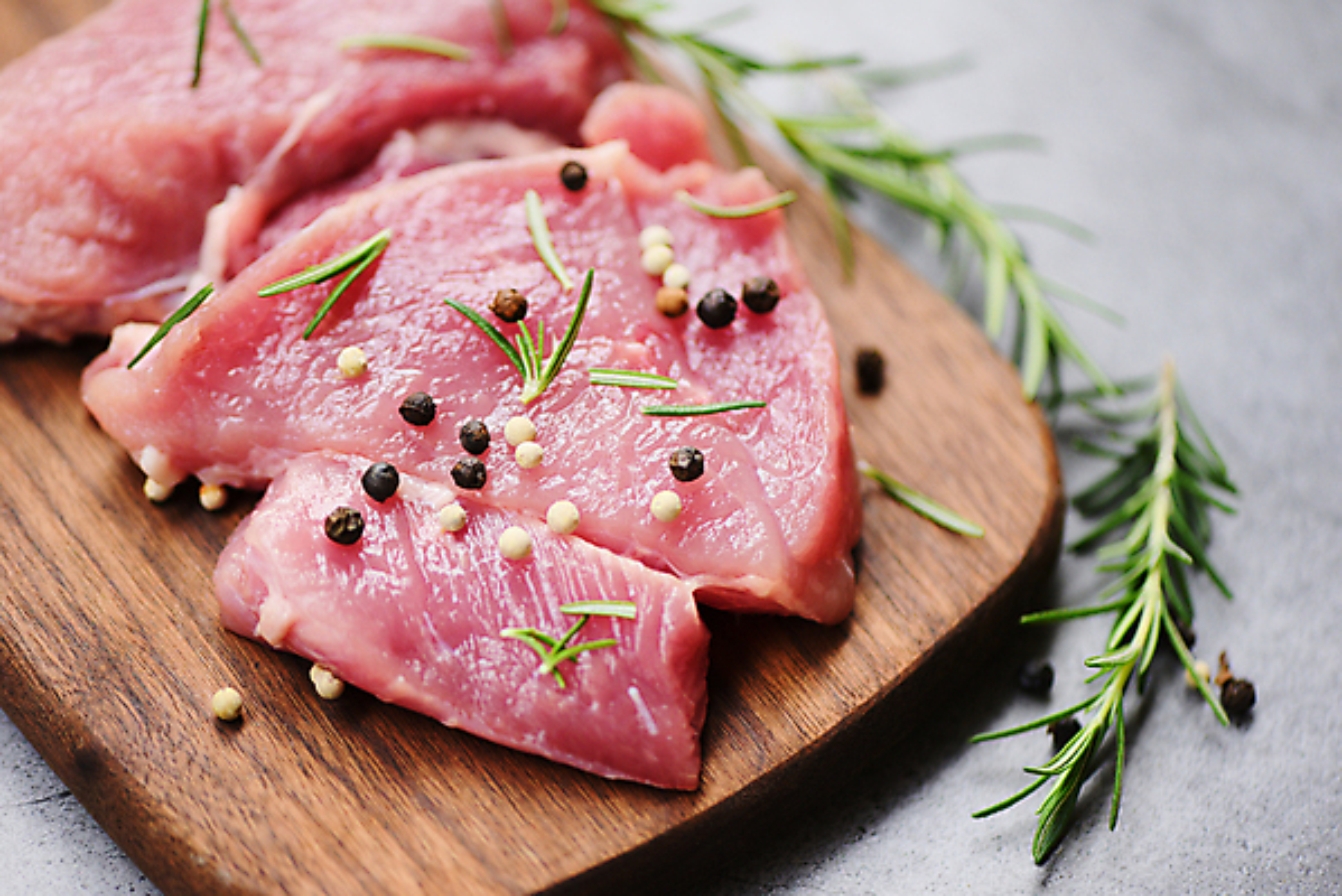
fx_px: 3916
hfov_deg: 19.4
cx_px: 671
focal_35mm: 105
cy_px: 448
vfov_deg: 13.1
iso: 400
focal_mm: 105
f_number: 3.5
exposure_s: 1/1000
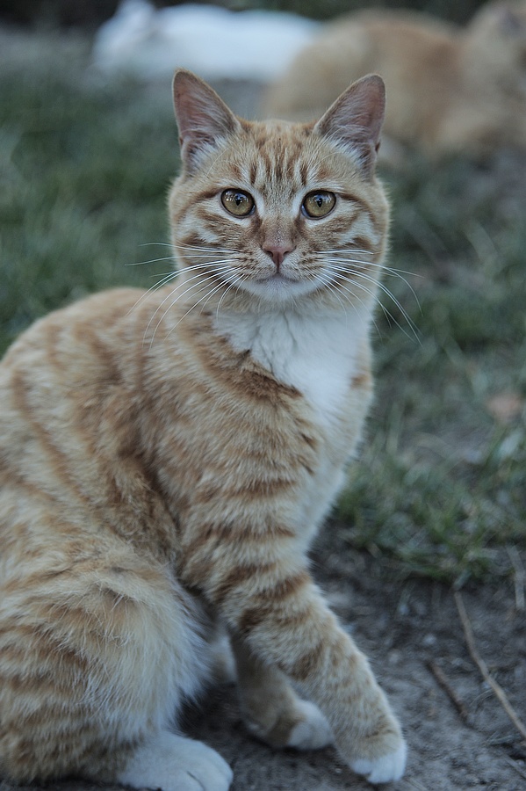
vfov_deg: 34.5
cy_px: 396
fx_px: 1273
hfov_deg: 23.4
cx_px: 263
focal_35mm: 58
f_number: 2
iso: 320
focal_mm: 58
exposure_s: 1/45
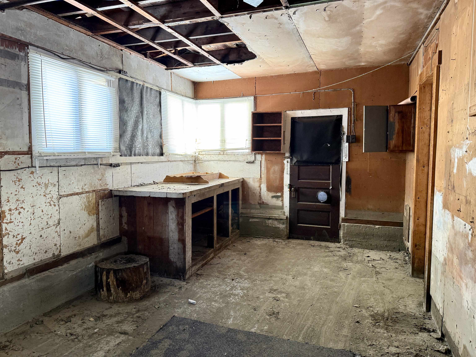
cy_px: 178
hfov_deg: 71.6
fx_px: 330
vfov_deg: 56.8
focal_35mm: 24
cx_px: 238
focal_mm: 6.76
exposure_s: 1/60
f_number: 1.78
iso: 200
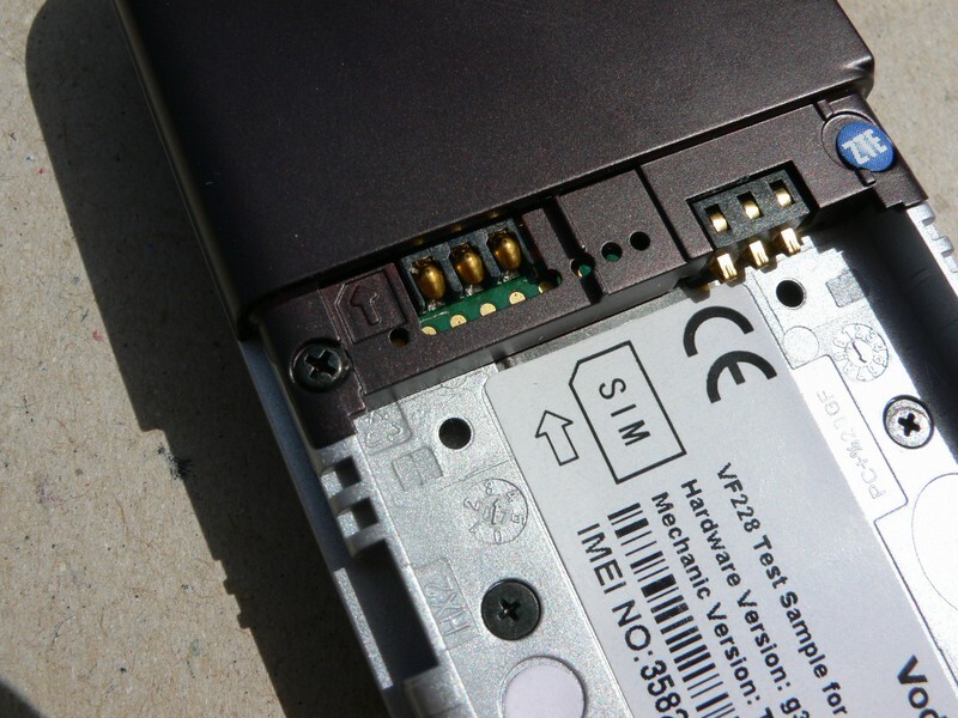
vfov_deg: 41.8
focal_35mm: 34
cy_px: 359
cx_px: 479
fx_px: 941
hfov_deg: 54.0
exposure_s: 1/800
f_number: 5.6
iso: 80
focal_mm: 6.3
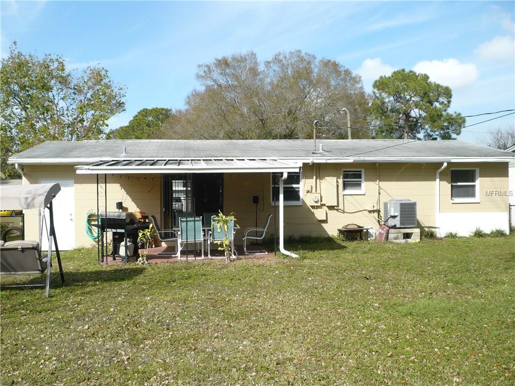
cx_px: 258
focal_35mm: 35
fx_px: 521
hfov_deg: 52.6
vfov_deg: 40.7
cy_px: 193
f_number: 8
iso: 100
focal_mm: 5.8
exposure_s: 1/200
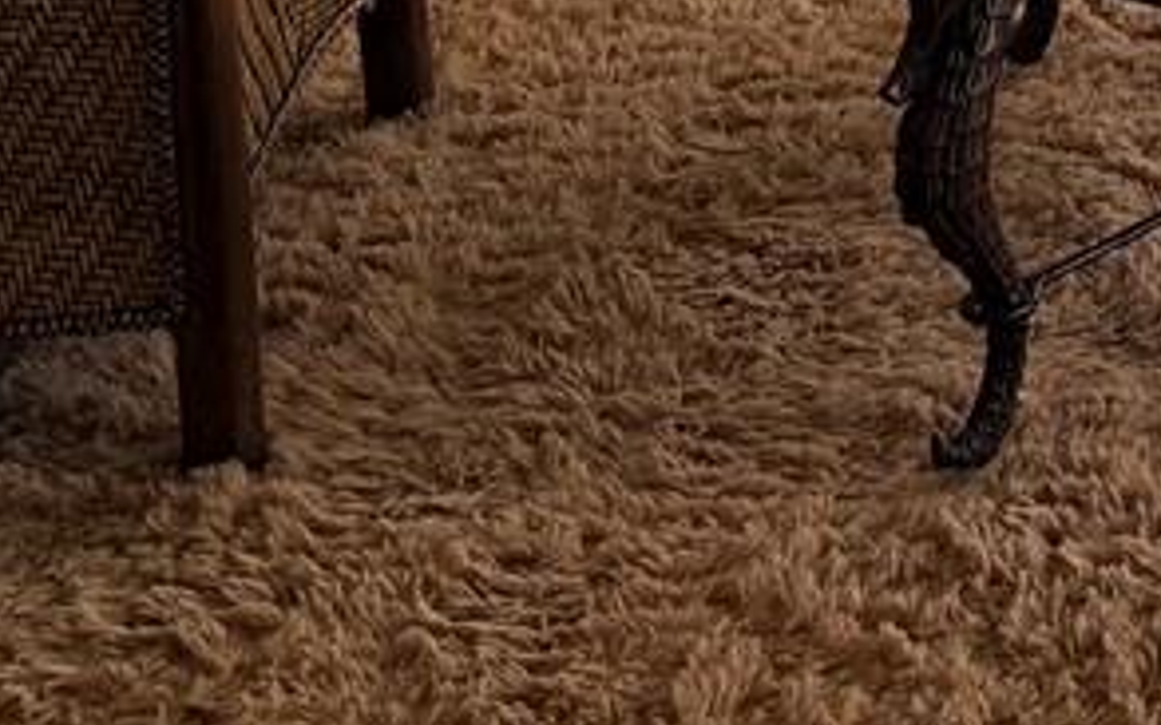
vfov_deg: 8.2
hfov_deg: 13.8
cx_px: 1890
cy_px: -1375
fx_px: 4397
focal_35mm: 139
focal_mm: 6.76
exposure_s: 1/223
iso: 125
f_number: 1.78
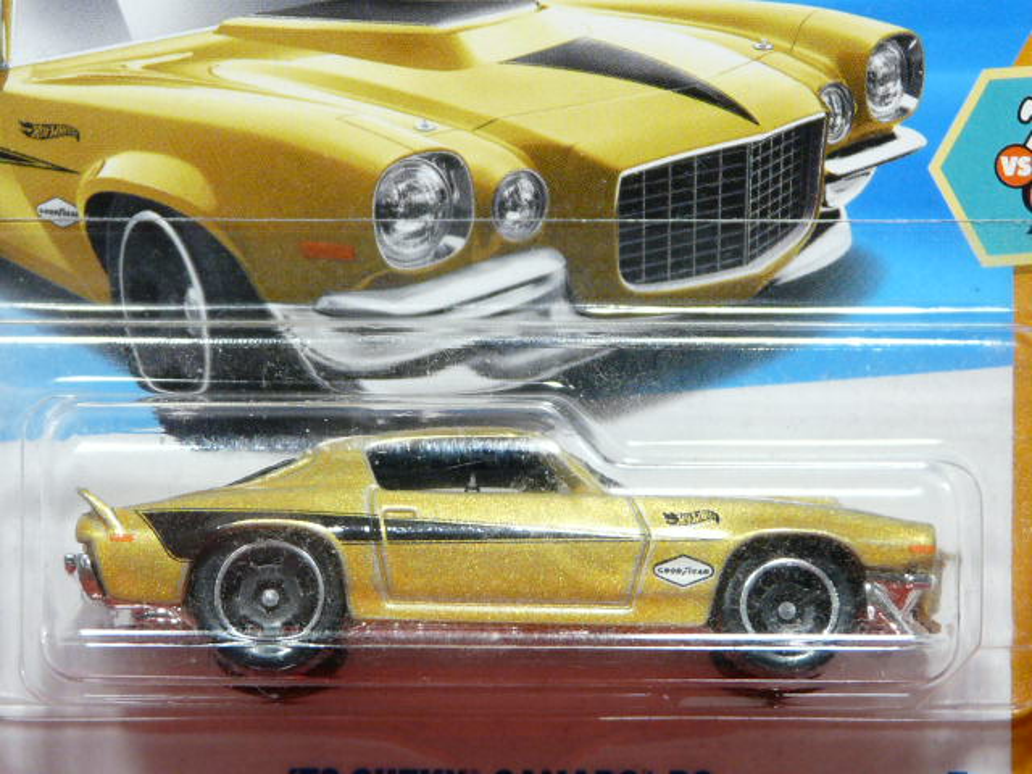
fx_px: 4561
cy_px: 387
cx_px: 516
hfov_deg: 12.9
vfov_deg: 9.7
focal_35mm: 153
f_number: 3.6
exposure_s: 1/50
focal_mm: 15.8
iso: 200
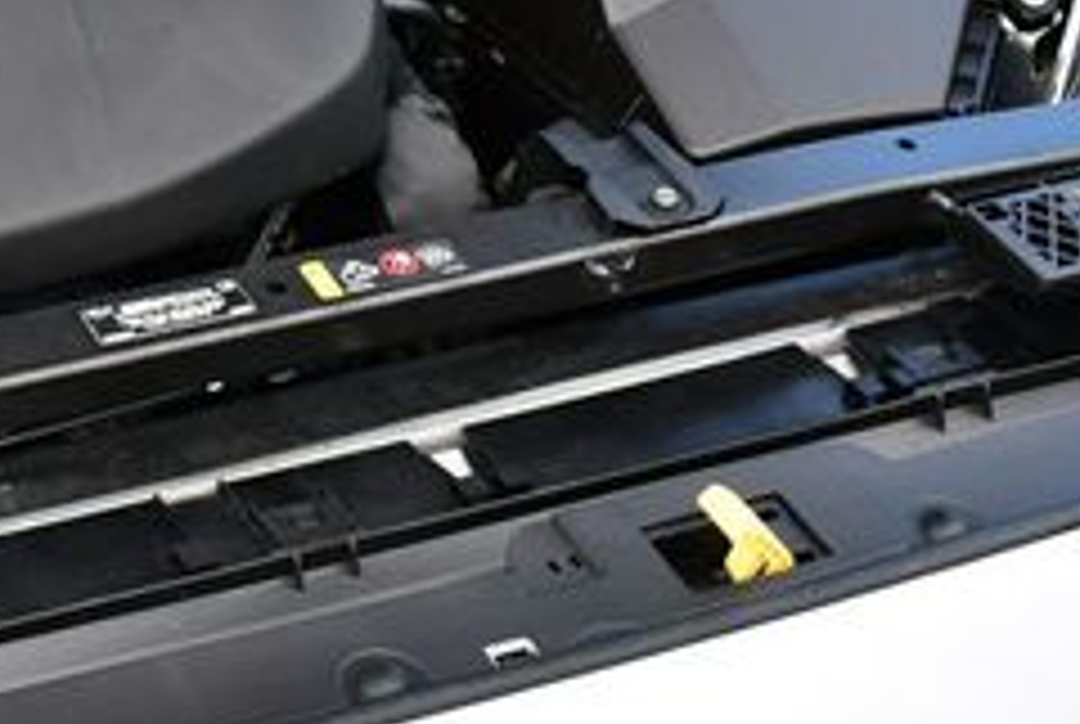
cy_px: -58
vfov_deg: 14.0
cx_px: -288
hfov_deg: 19.7
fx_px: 2885
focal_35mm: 96
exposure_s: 1/250
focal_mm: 18
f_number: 5.6
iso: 250
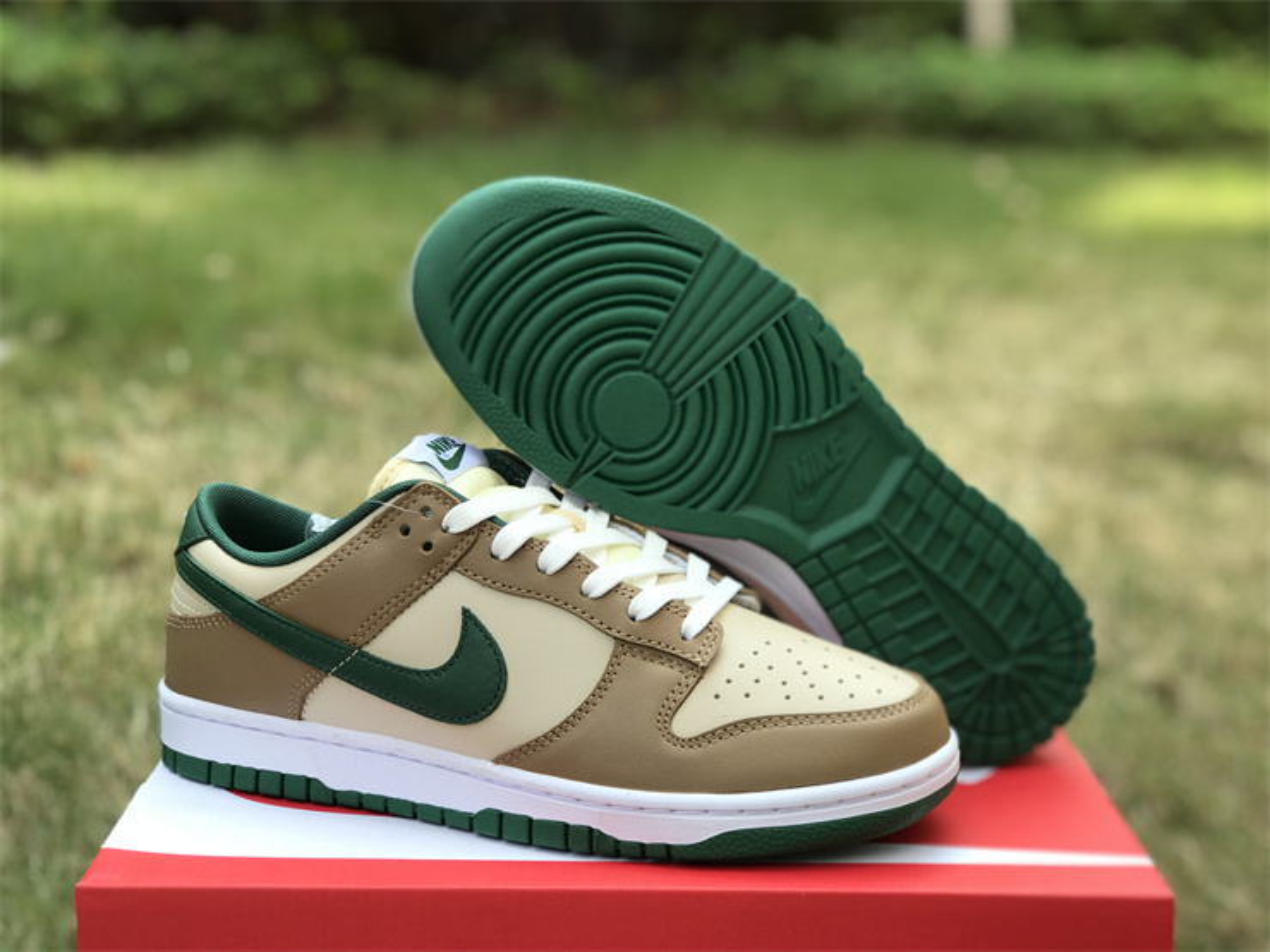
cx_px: 635
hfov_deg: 33.8
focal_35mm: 57
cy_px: 476
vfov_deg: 25.7
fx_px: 2091
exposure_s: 1/166
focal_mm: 6.6
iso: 20
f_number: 2.8
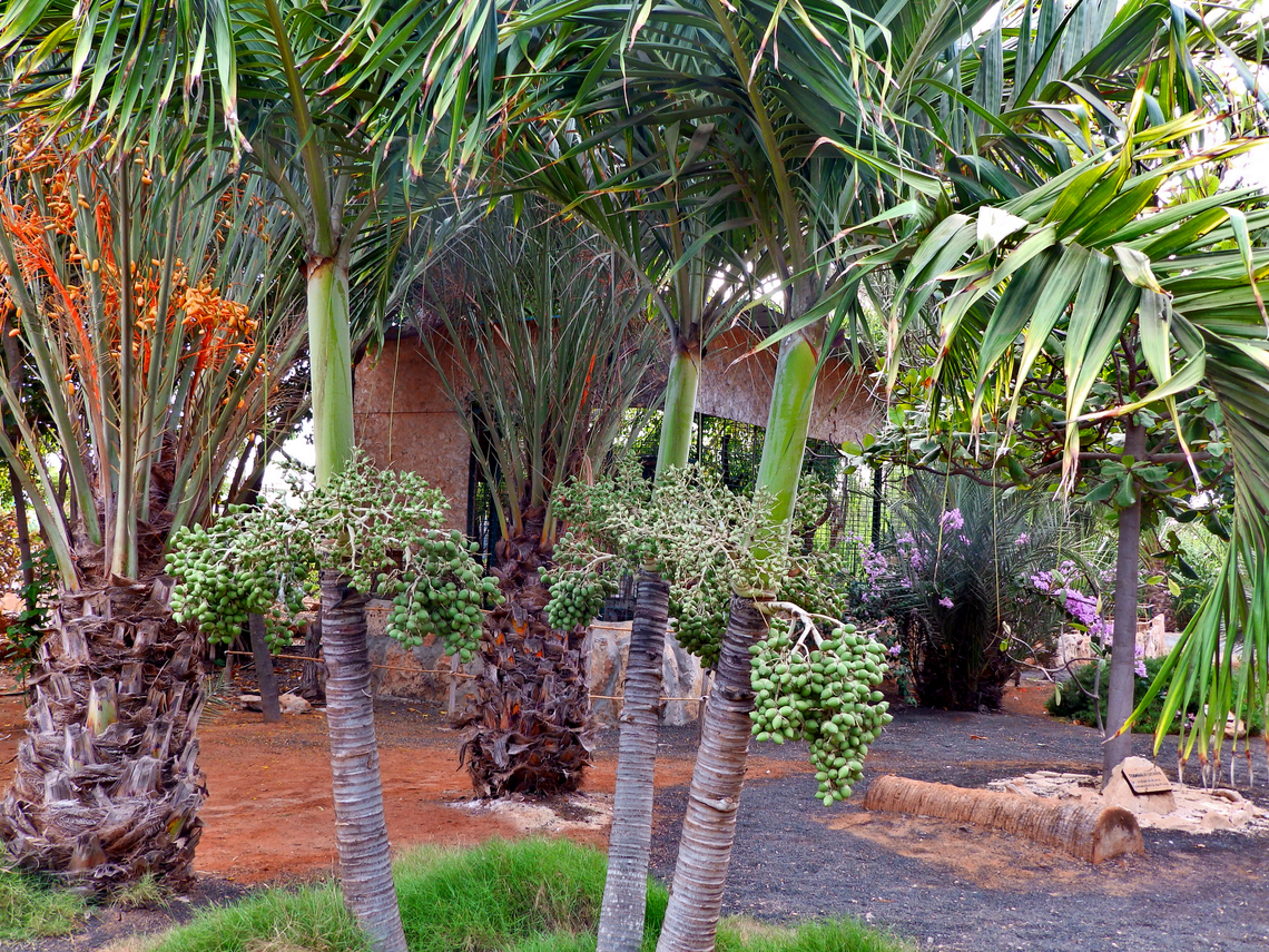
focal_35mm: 38
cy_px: 476
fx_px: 1393
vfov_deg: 37.7
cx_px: 634
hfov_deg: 49.0
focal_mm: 6.8
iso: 100
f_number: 4
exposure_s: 1/40
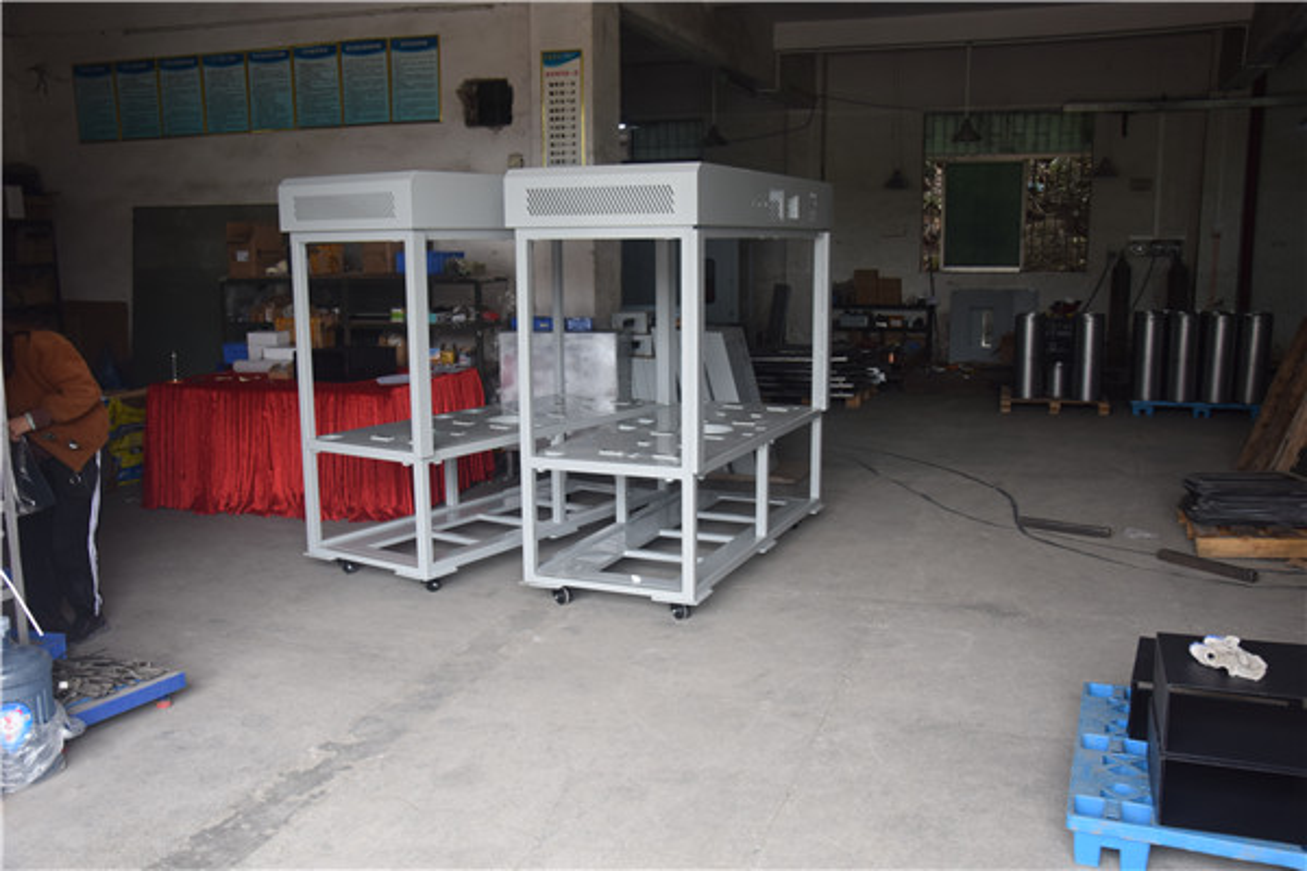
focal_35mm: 33
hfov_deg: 57.2
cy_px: 436
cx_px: 654
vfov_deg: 40.0
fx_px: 1198
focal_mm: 22
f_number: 5.6
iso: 400
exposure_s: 1/125
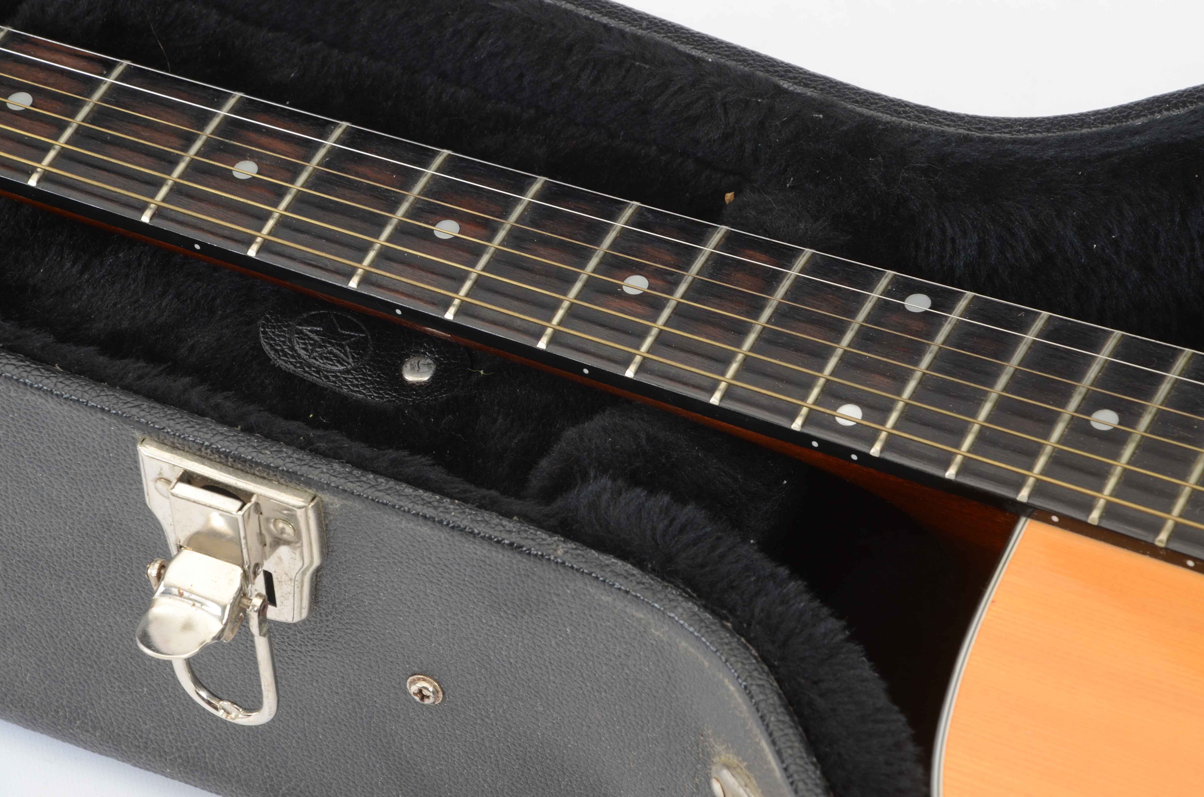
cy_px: 398
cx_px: 602
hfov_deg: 13.1
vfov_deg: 8.7
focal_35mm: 158
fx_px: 5257
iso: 400
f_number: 10
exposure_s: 1/80
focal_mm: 105
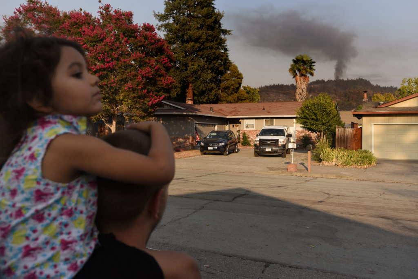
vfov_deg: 37.9
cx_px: 209
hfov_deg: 54.4
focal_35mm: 35
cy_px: 140
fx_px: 407
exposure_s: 1/1600
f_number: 8
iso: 800
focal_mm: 35
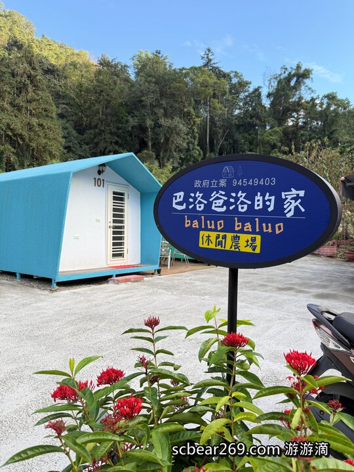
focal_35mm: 24
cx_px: 177
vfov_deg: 71.6
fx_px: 327
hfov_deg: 56.8
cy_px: 236
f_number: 1.78
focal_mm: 6.76
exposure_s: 1/535
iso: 100
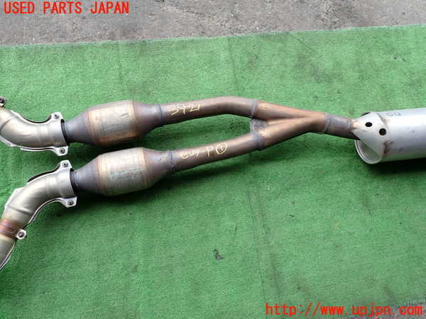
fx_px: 308
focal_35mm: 25
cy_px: 160
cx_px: 213
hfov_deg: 69.4
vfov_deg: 54.9
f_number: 2.8
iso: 100
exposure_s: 1/320
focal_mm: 4.5
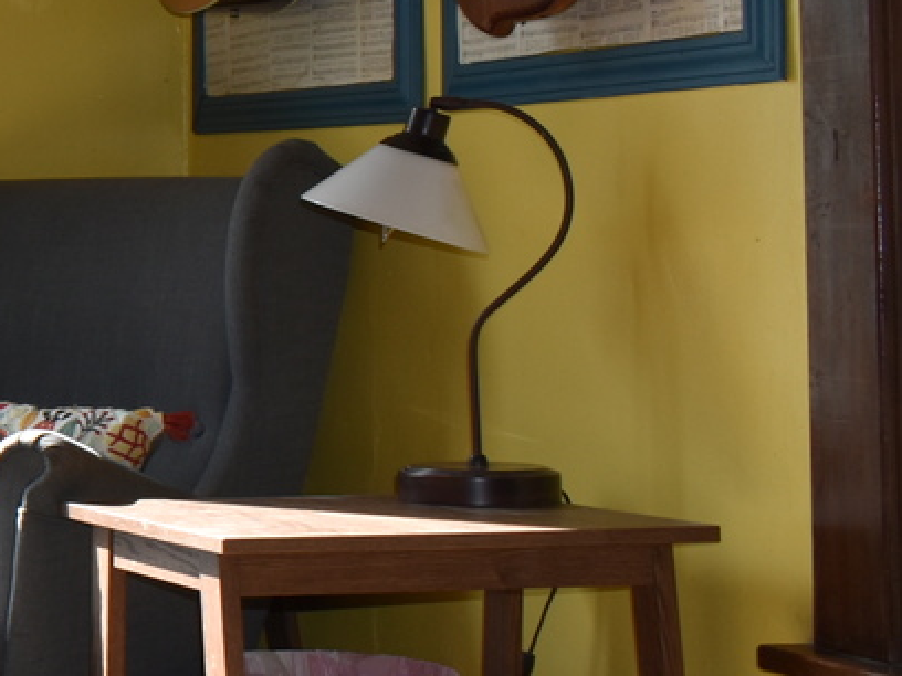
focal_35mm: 103
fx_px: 2684
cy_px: 102
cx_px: -798
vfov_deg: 14.3
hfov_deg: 15.8
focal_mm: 18
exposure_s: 1/200
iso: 200
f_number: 5
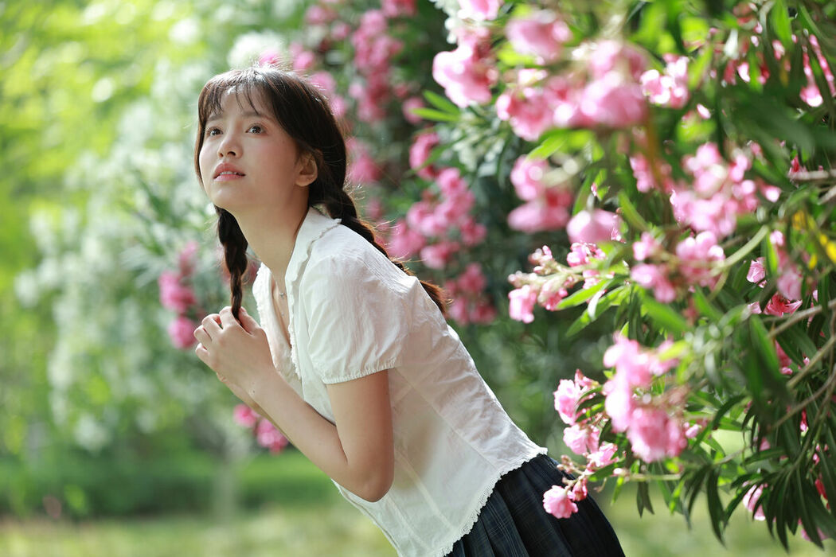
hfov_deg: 16.0
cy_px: 278
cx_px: 418
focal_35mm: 128
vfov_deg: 10.7
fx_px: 2972
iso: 125
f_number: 2.8
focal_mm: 128
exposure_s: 1/250
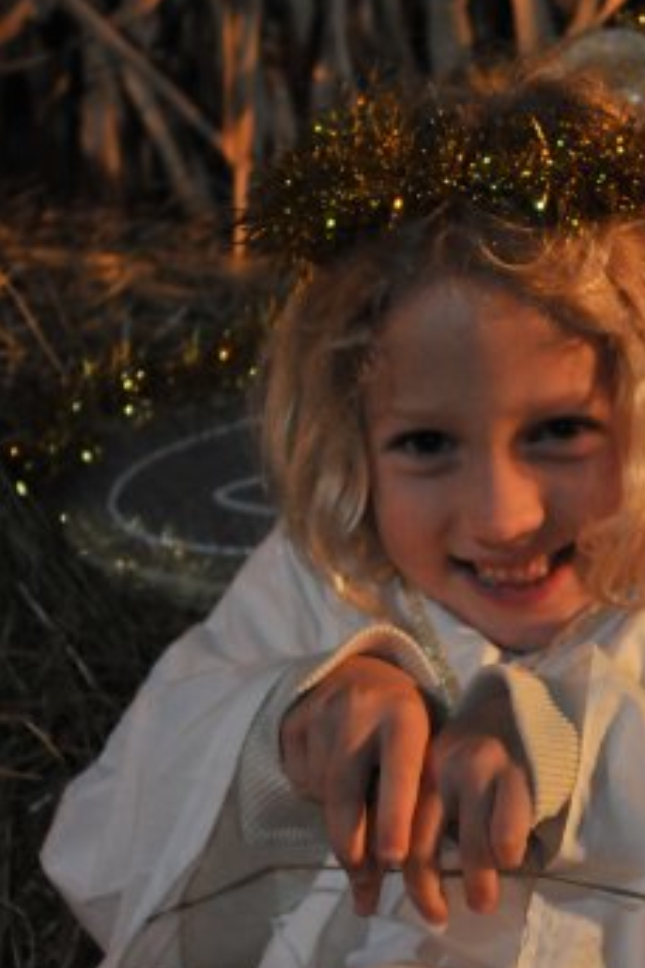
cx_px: 514
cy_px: 633
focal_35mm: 144
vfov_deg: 14.2
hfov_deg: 9.5
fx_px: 3870
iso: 800
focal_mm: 55
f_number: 2.8
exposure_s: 1/60
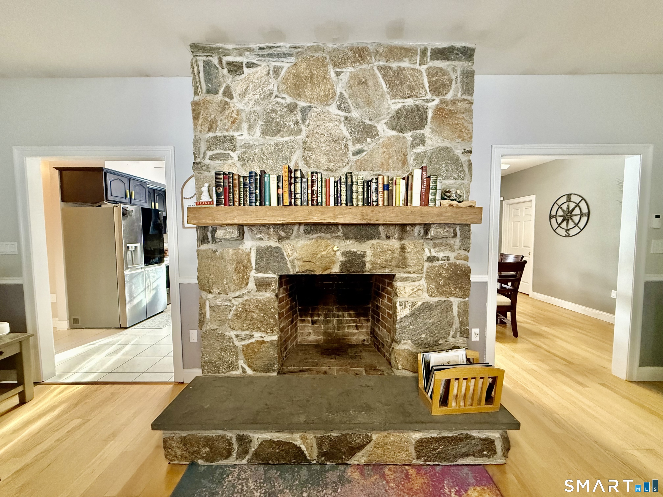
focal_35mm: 14
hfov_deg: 102.1
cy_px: 248
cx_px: 332
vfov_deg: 85.7
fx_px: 268
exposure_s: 1/60
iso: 800
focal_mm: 2.22
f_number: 2.2
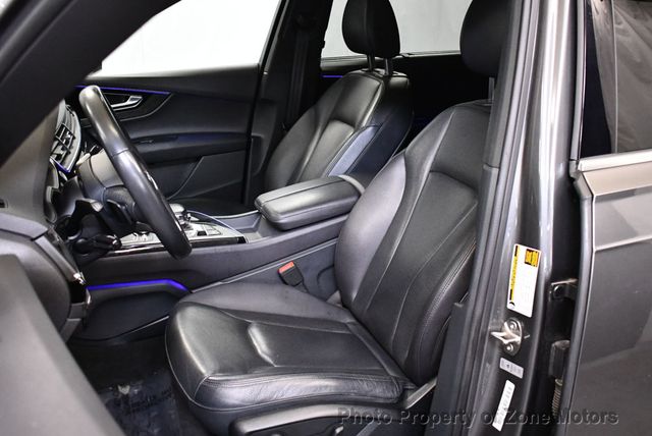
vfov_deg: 36.9
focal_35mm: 36
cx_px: 326
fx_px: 653
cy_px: 218
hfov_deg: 53.1
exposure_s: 1/125
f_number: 3.5
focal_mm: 18
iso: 3200
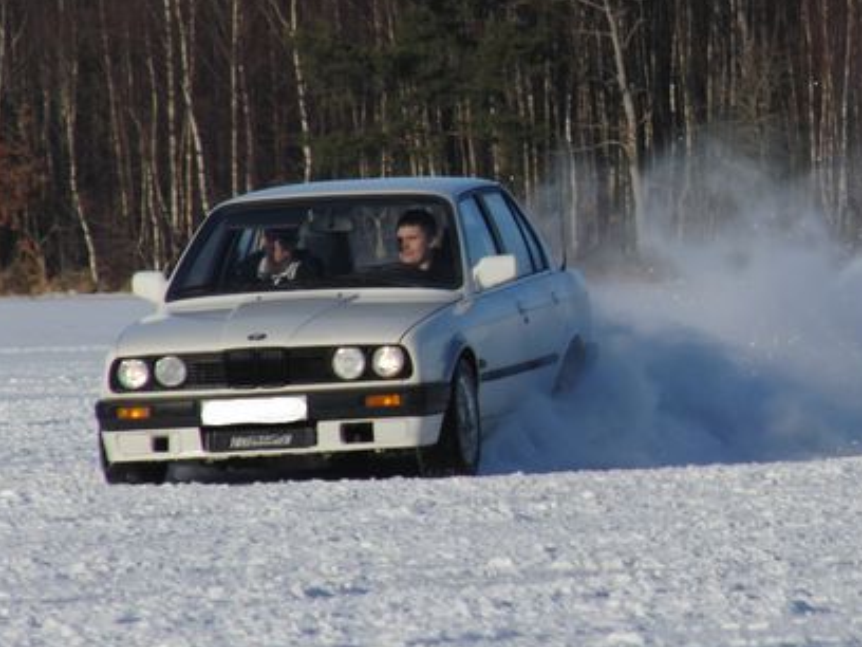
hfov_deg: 2.9
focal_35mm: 677
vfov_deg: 2.2
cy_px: 258
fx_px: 16859
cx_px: 653
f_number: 5.8
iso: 100
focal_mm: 87.6
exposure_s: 1/800
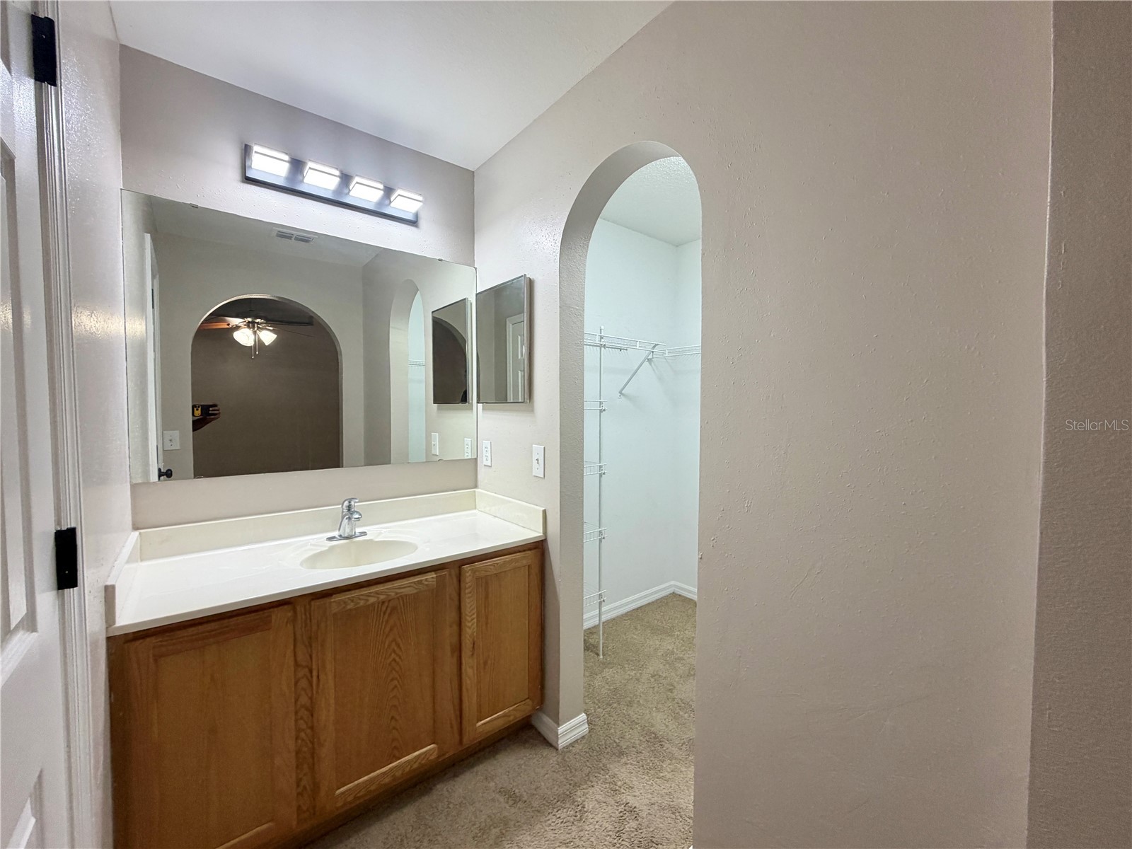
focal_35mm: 14
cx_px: 566
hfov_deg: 102.1
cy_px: 424
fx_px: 458
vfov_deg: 85.7
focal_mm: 2.22
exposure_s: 1/120
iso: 200
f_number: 2.2
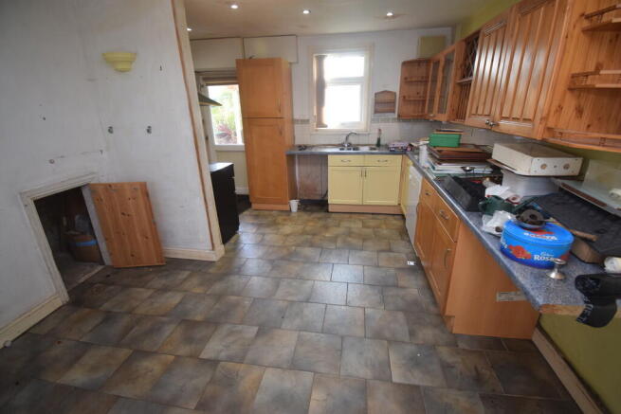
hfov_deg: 100.4
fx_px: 259
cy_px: 207
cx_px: 310
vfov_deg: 77.4
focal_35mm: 15
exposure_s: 1/60
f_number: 4.5
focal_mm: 10
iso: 800
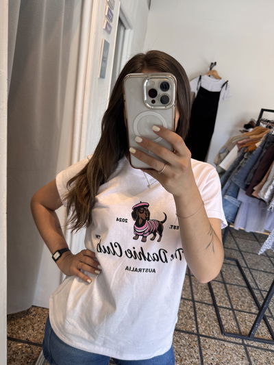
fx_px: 253
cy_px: 182
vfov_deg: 71.6
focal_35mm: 24
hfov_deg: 56.8
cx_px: 137
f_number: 1.78
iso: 64
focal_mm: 6.76
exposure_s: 1/121
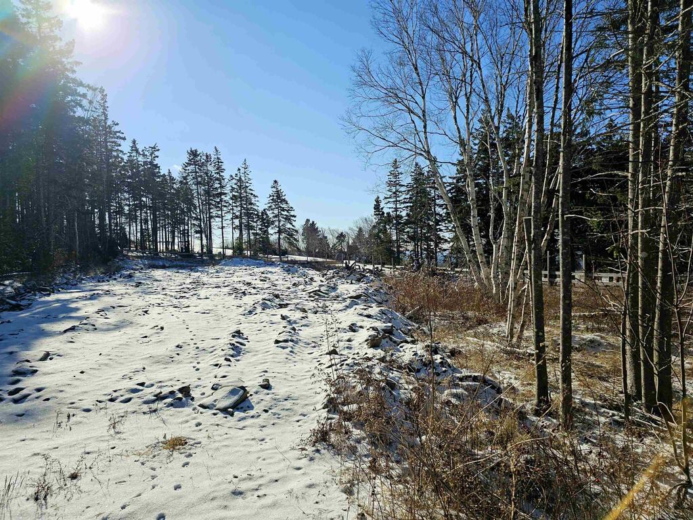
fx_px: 460
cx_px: 346
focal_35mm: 23
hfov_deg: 73.9
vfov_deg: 58.9
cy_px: 260
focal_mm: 6.3
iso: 12
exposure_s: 1/1869
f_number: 1.7
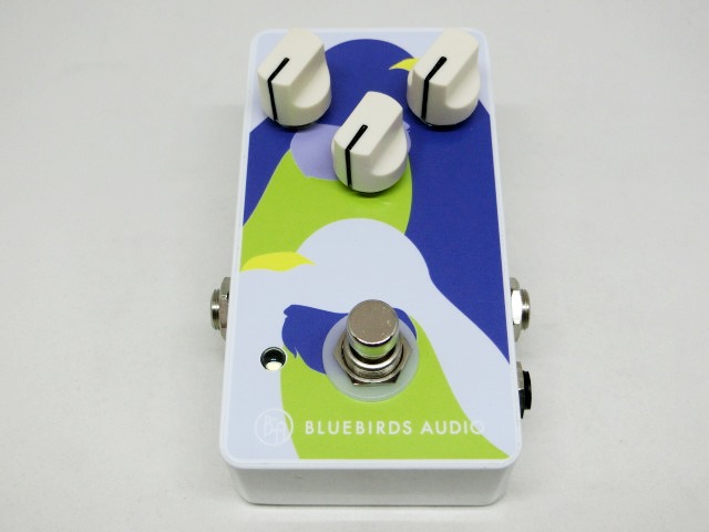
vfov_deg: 32.2
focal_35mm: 45
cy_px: 266
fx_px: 922
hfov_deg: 42.1
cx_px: 354
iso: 125
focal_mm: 8
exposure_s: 1/125
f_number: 4.4
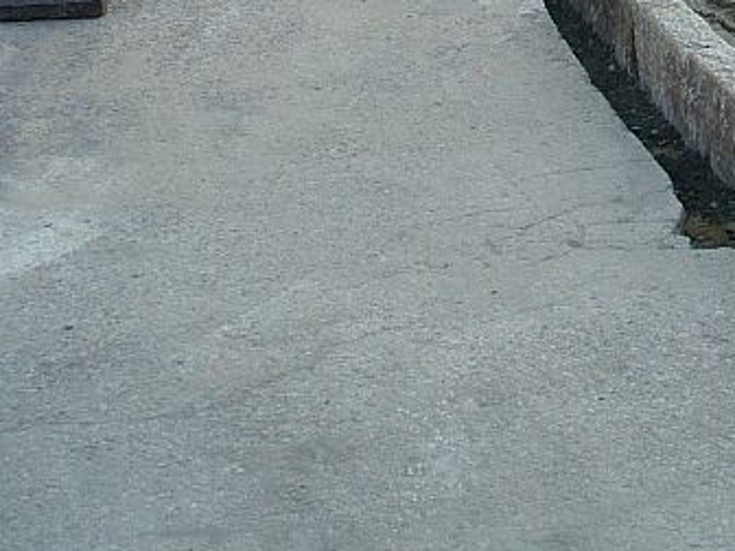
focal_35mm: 88
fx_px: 1869
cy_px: -61
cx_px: 752
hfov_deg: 21.4
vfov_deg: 16.3
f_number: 2.8
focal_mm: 6.1
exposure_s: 1/100
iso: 80
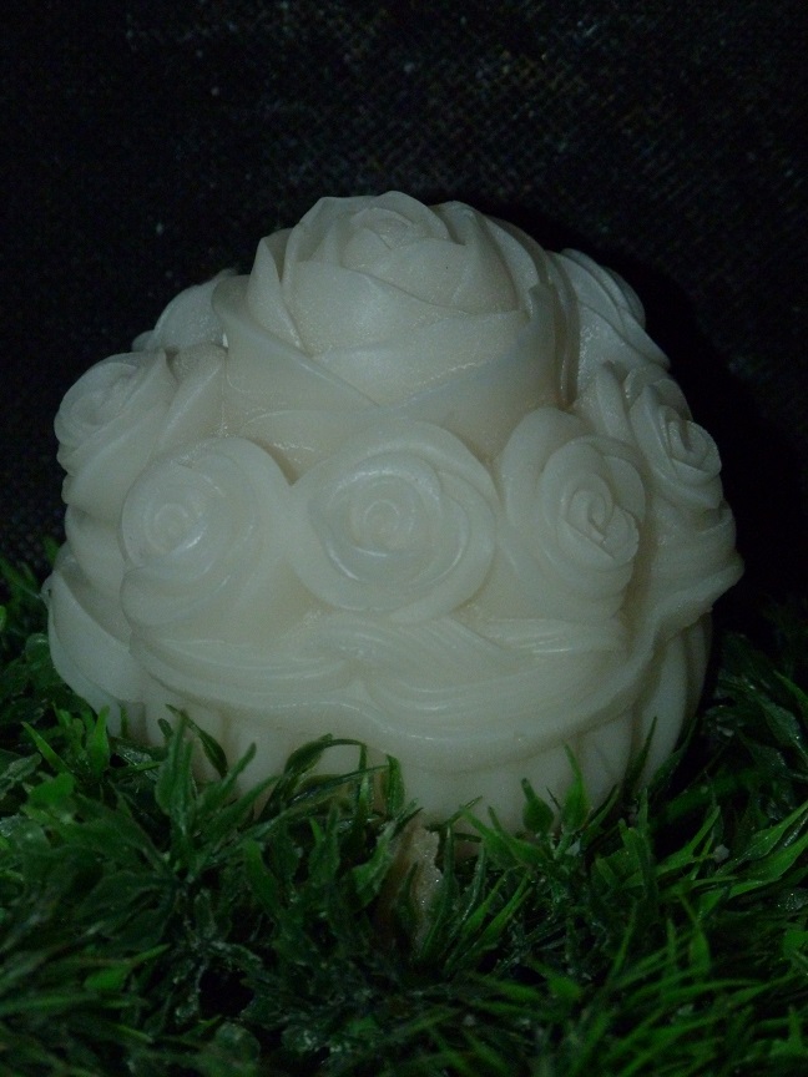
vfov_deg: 13.7
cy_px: 538
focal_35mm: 144
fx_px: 4482
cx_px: 404
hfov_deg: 10.3
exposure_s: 1/125
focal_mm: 25.9
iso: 400
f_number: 3.6
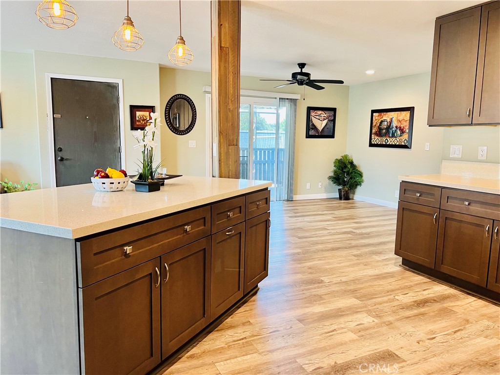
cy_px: 188
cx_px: 250
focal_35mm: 26
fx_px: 376
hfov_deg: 67.3
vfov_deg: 53.1
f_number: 1.5
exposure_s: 1/60
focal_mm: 5.7
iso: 160
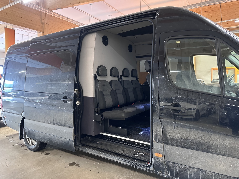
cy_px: 90
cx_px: 120
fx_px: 166
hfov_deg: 71.6
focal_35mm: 24
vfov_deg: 56.8
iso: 640
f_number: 1.78
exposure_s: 1/34
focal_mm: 6.86
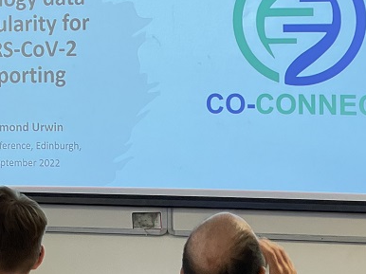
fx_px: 1458
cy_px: 27
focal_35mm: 138
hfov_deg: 14.2
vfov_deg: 10.7
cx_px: 29
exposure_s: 1/50
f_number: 2
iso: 160
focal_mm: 6
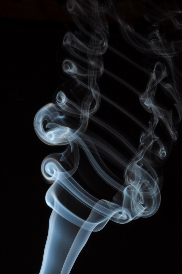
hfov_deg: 8.7
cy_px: 137
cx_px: 91
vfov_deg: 13.1
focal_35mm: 158
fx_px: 1198
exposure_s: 1/60
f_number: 36
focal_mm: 105
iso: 200
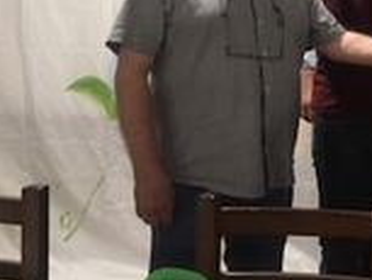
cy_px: 23
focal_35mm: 66
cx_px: 404
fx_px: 710
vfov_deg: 21.7
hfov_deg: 27.1
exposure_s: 1/33
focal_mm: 4.15
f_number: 2.2
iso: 160
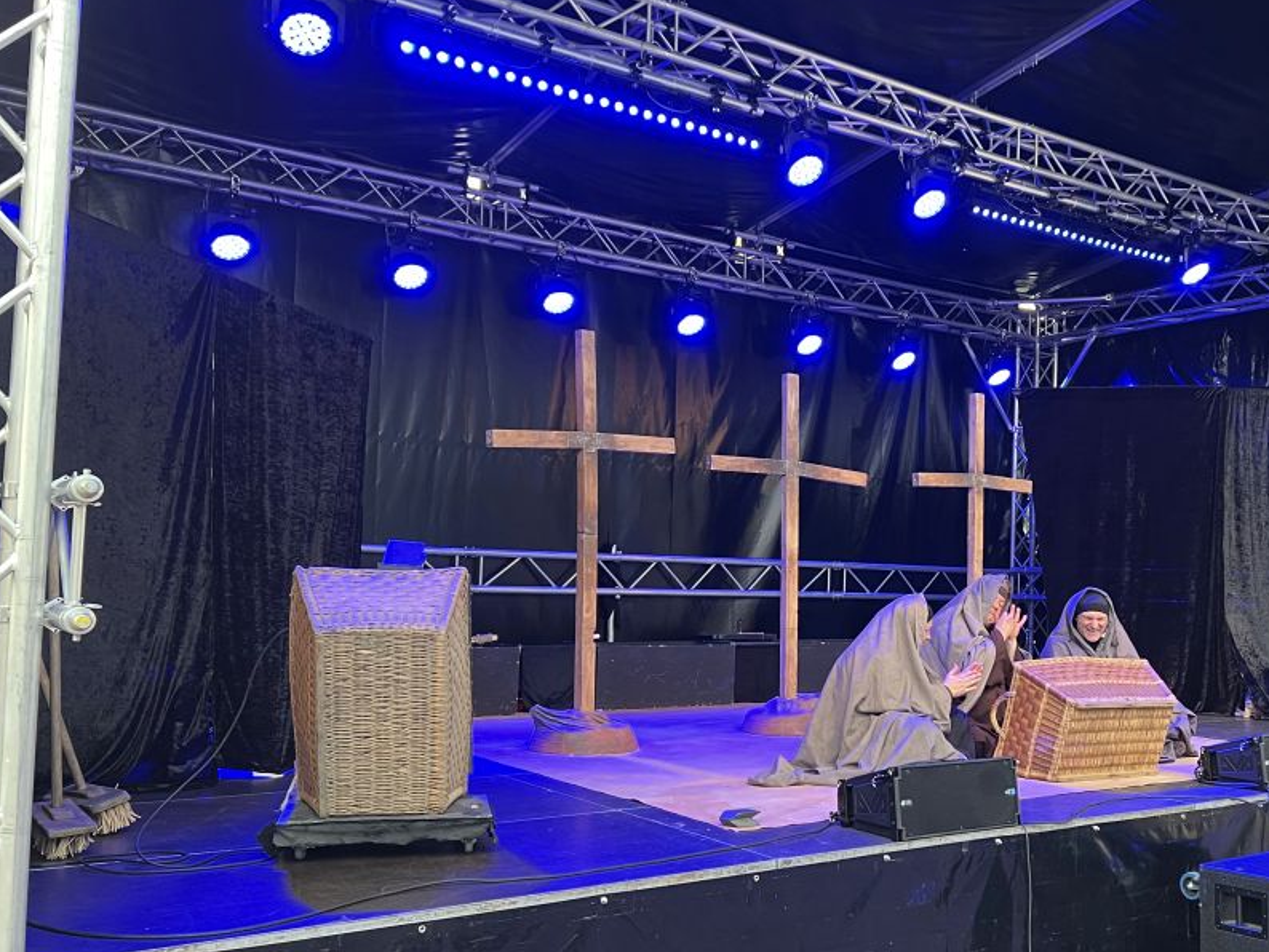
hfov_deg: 50.2
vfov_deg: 39.7
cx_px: 866
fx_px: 1320
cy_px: 514
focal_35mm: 36
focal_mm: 5.7
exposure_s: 1/60
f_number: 1.5
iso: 400
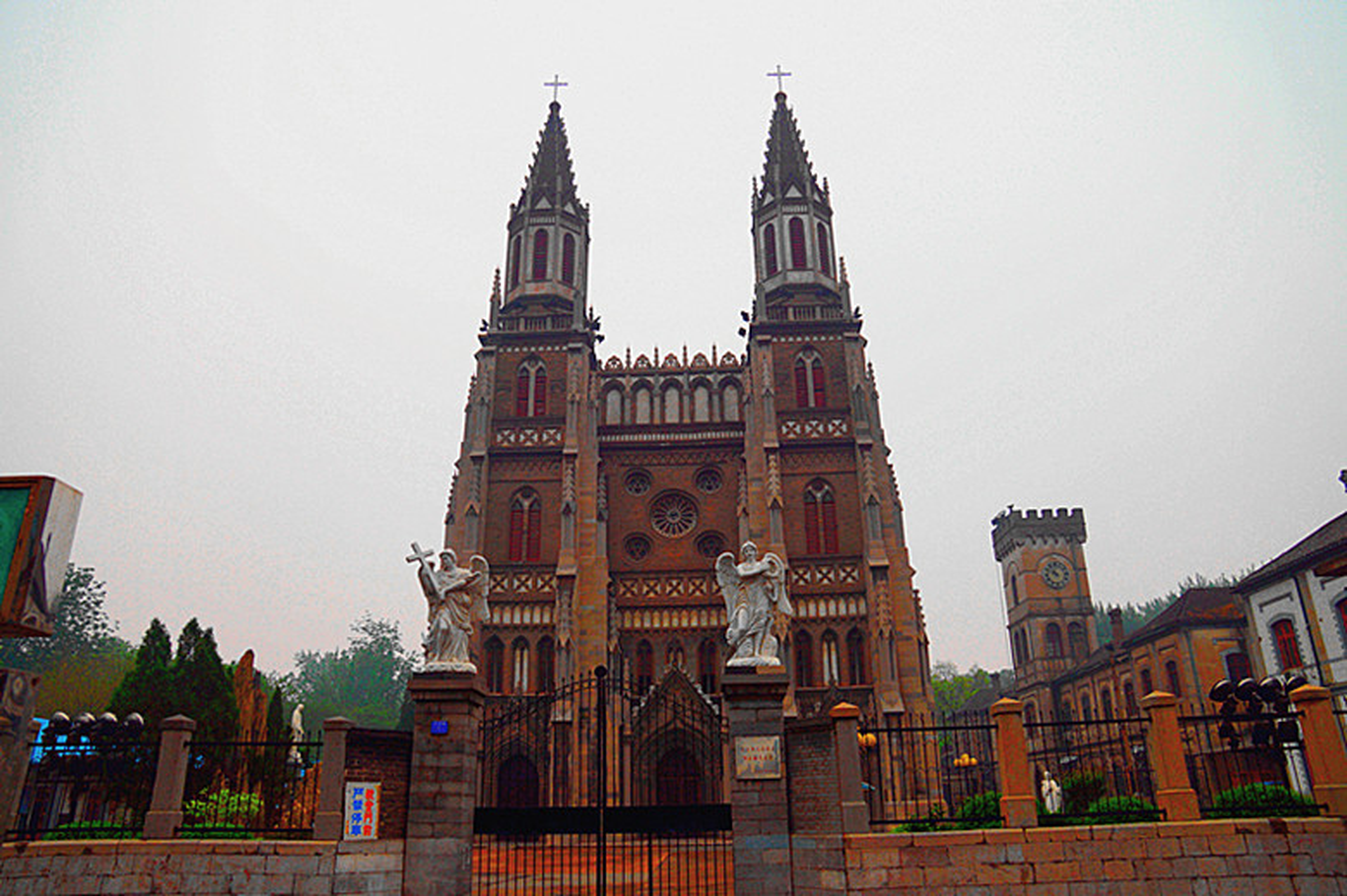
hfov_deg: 73.8
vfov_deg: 53.1
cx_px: 674
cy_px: 448
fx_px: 897
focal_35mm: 24
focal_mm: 16
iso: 100
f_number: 5
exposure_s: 1/320
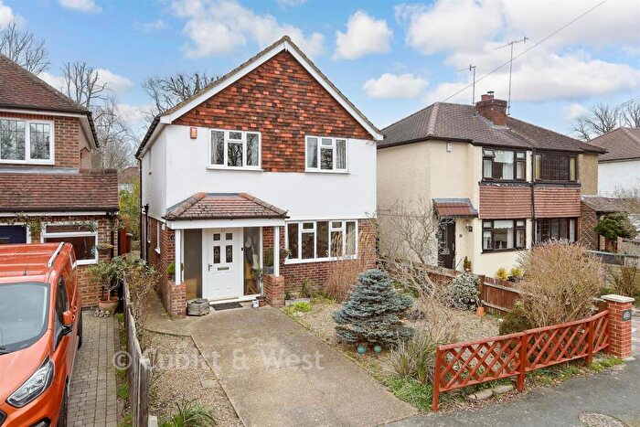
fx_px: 373
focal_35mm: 21
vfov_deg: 59.5
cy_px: 214
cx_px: 320
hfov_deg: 81.2
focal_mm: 14
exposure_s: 1/80
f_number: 8
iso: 200
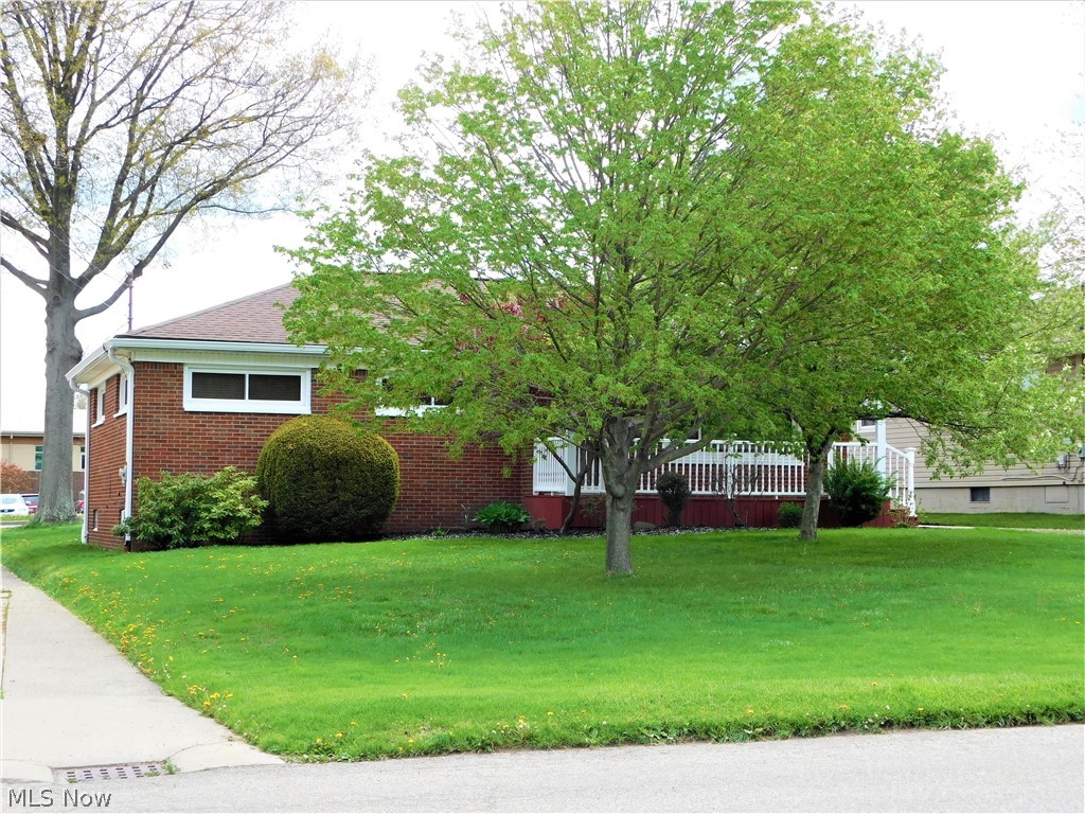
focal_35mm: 59
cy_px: 407
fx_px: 1849
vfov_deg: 24.8
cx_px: 542
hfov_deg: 32.7
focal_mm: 10.4
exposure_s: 1/320
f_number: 4
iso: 125
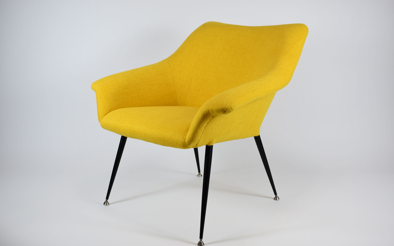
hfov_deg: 46.2
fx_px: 462
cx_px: 197
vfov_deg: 29.9
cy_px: 132
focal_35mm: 43
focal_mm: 28
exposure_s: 1/125
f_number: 5.6
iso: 560
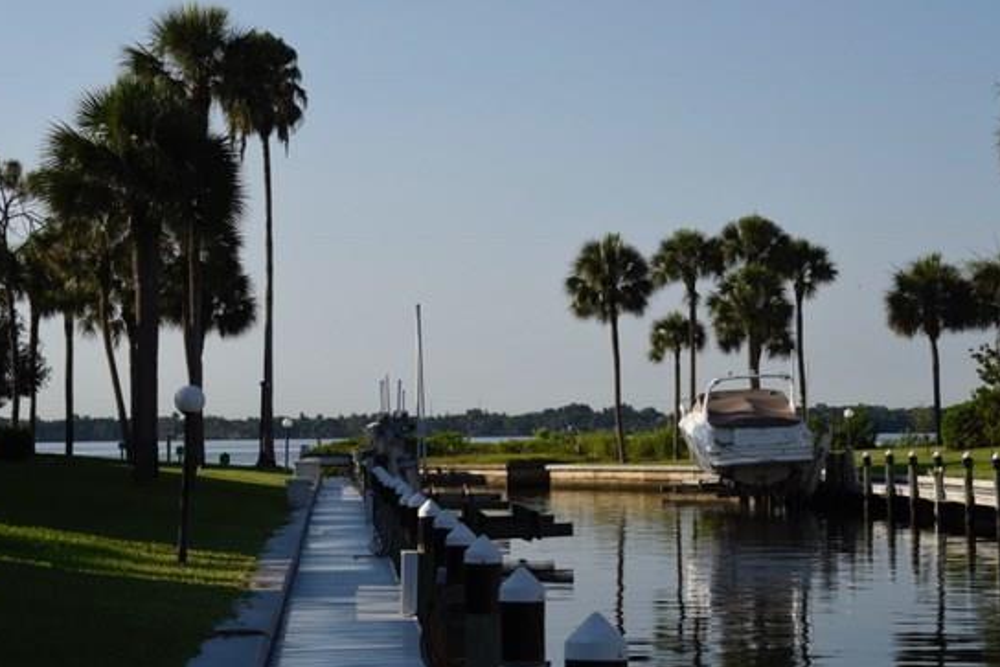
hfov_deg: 20.4
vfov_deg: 13.7
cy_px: 389
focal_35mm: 100
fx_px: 2778
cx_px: 535
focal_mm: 85
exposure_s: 1/250
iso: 250
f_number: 14
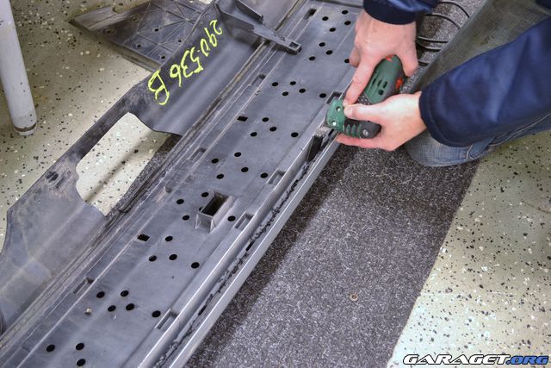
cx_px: 276
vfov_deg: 25.8
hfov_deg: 37.8
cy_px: 184
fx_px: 804
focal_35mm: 52
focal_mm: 35
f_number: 5
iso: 100
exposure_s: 1
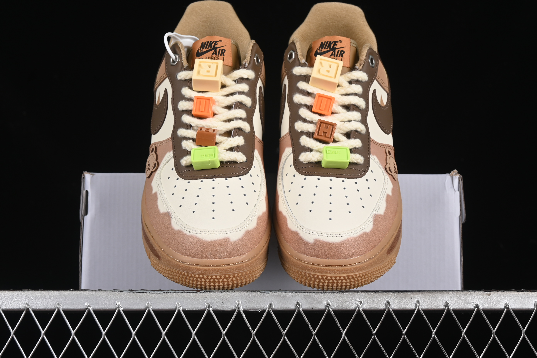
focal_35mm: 75
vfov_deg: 18.2
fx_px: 1119
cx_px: 268
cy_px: 179
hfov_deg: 27.0
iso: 160
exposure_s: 1/80
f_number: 8
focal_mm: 50
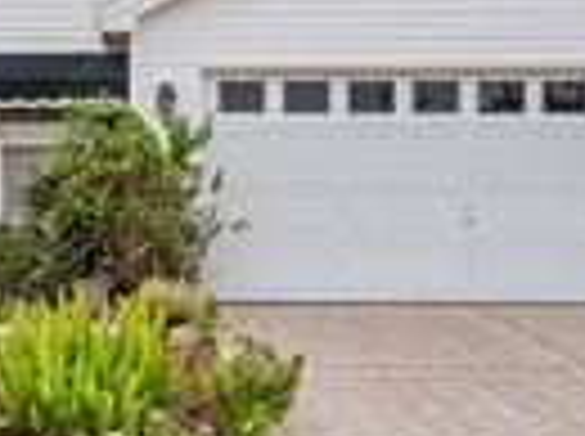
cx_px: 117
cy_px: 276
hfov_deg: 30.1
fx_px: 1063
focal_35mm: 63
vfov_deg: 23.1
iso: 320
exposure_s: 1/320
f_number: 8
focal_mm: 17
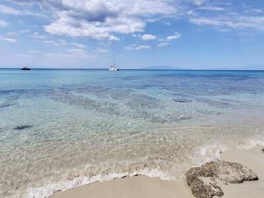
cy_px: 99
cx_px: 132
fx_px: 122
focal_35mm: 16
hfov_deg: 94.5
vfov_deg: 78.1
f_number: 2.2
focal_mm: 1.64
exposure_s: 1/3333
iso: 40
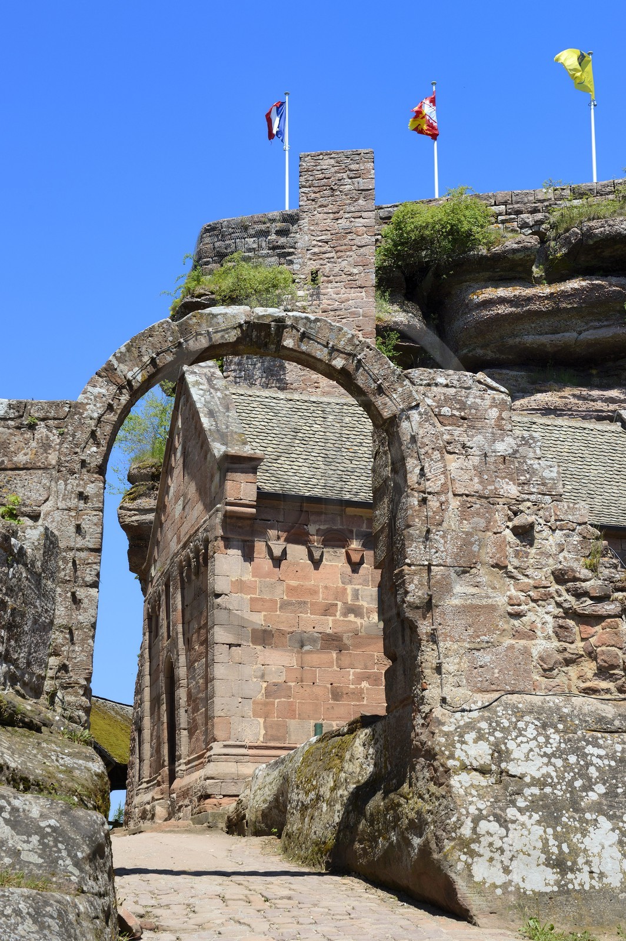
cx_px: 313
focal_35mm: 48
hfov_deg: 28.0
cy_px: 470
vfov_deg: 41.1
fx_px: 1254
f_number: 9
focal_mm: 48
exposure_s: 1/400
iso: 200
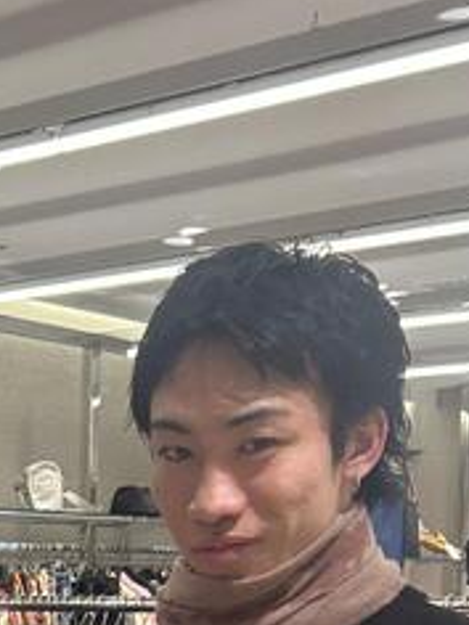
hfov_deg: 16.0
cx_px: -117
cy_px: 826
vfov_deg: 20.3
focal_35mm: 88
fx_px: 1590
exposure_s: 1/136
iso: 64
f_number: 1.5
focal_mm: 5.7
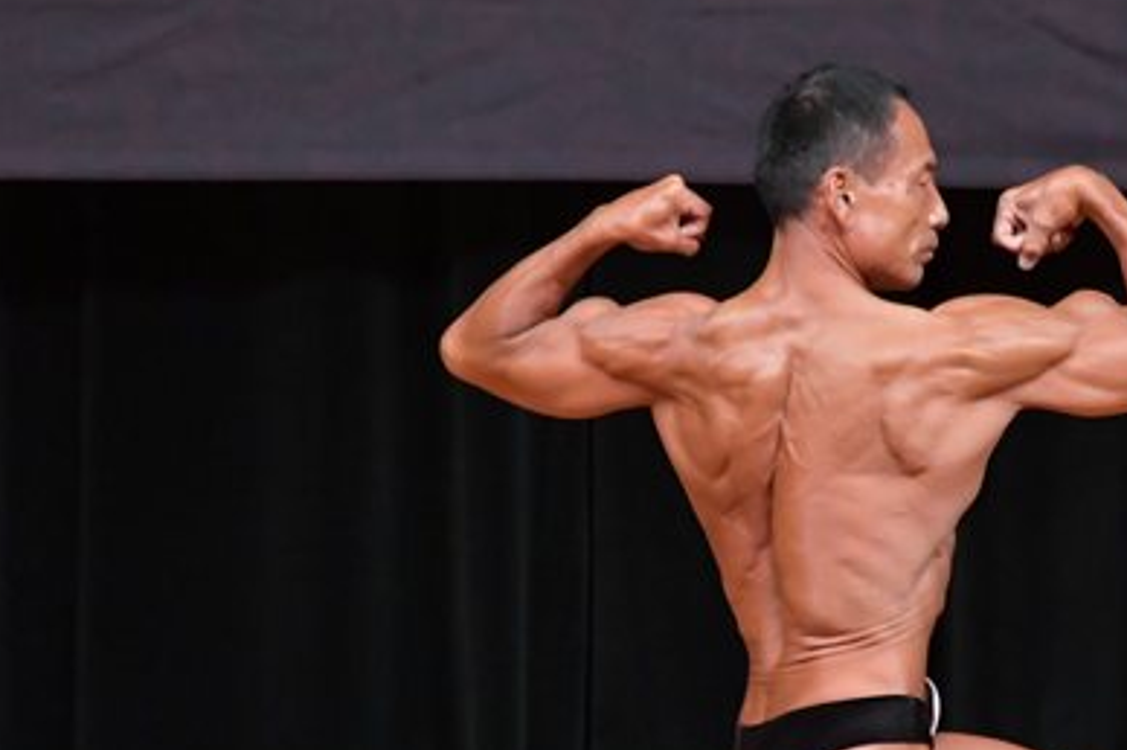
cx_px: 893
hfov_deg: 3.0
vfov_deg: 2.0
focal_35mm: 690
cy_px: 564
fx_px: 21582
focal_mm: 230
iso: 5000
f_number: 5.6
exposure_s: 1/400
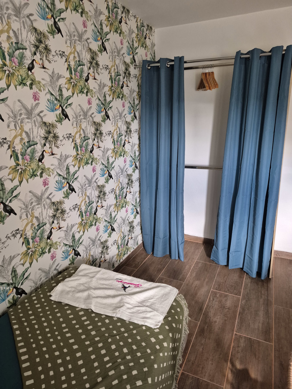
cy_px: 194
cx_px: 146
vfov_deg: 73.9
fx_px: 259
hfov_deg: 58.9
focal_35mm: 23
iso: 1000
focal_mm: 5.4
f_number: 1.8
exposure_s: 1/100
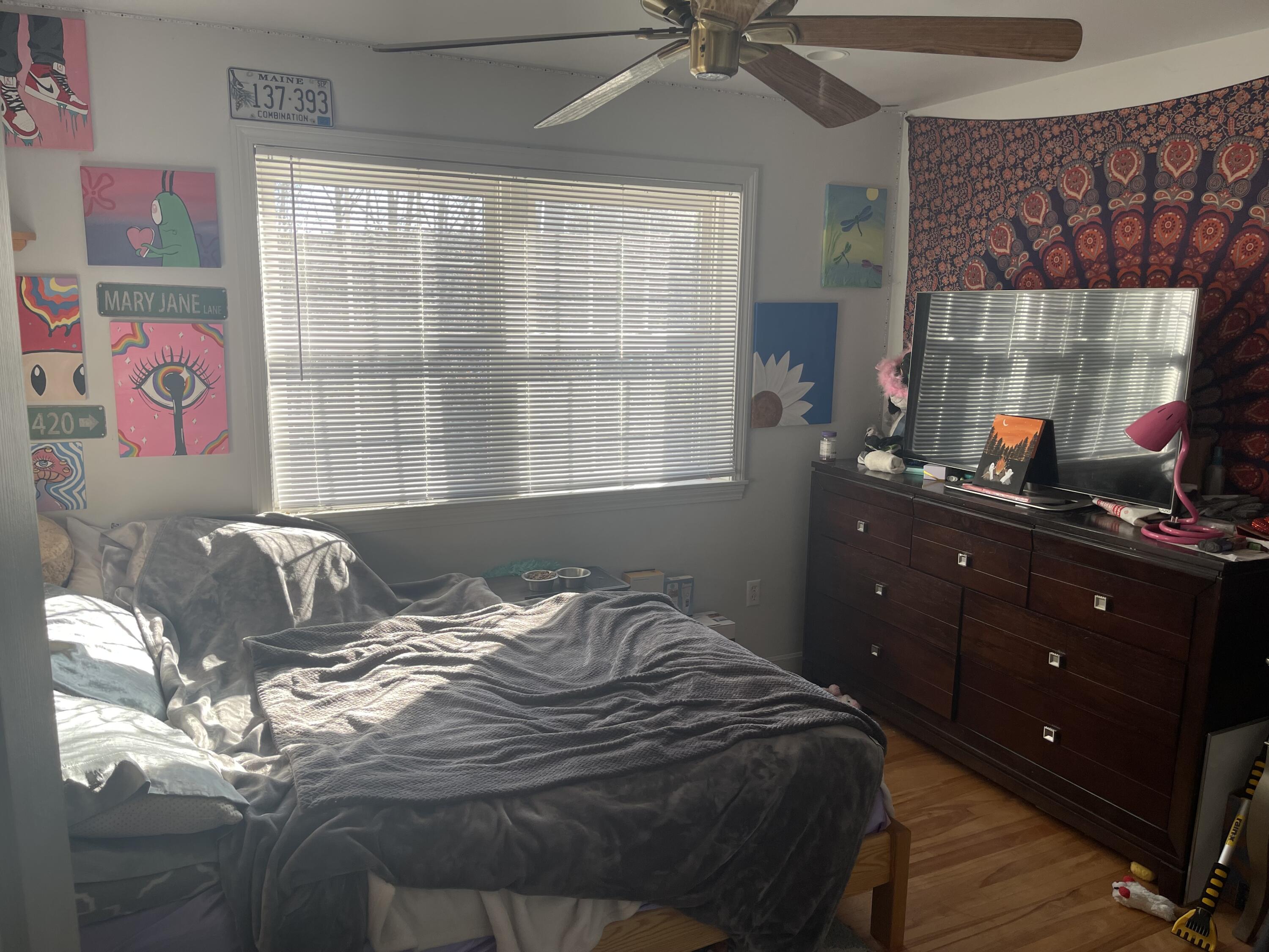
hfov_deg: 69.4
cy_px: 476
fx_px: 916
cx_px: 634
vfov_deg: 54.9
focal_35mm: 25
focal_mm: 5.1
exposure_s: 1/121
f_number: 1.6
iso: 50
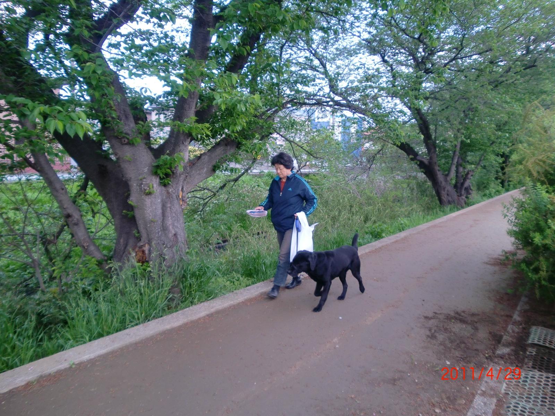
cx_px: 278
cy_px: 208
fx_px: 449
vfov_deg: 49.7
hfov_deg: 63.4
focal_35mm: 28
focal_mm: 4.65
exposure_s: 1/125
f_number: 2.6
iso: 100
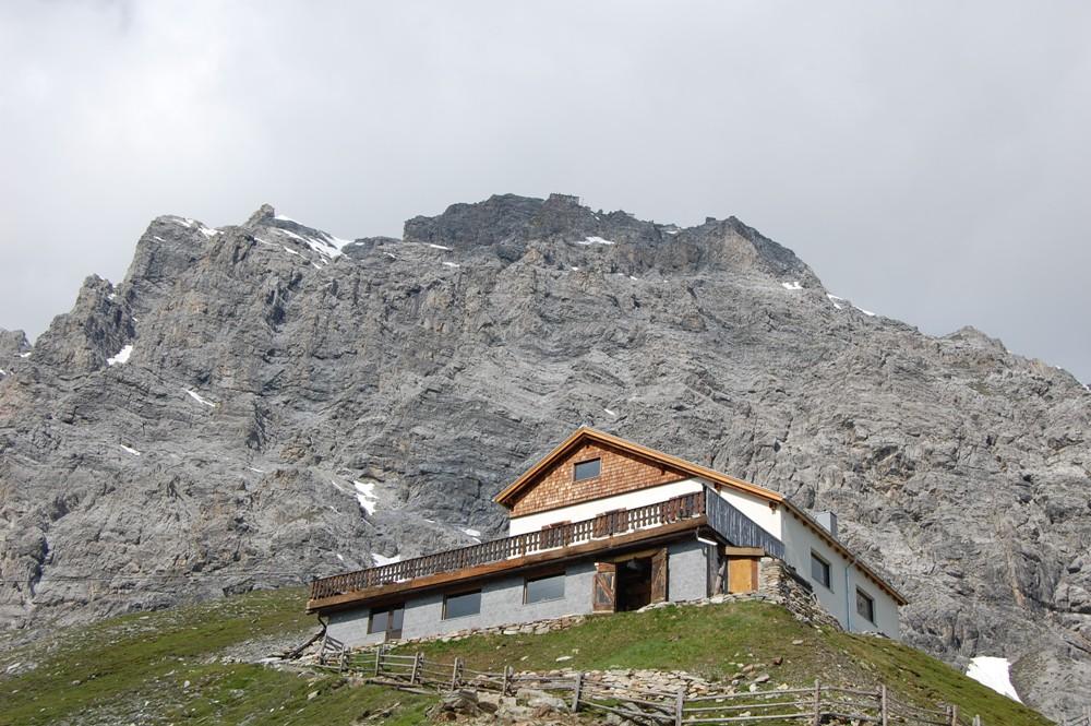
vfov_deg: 28.9
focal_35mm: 46
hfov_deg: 42.4
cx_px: 546
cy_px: 363
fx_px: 1408
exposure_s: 1/400
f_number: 10
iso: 200
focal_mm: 31
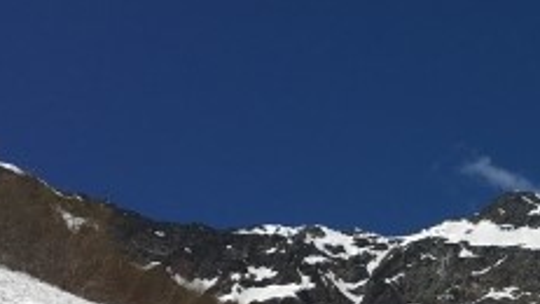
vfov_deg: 13.4
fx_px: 1275
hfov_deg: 21.8
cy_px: 324
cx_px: 678
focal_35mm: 89
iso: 25
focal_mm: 4.15
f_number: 2.2
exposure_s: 1/4049
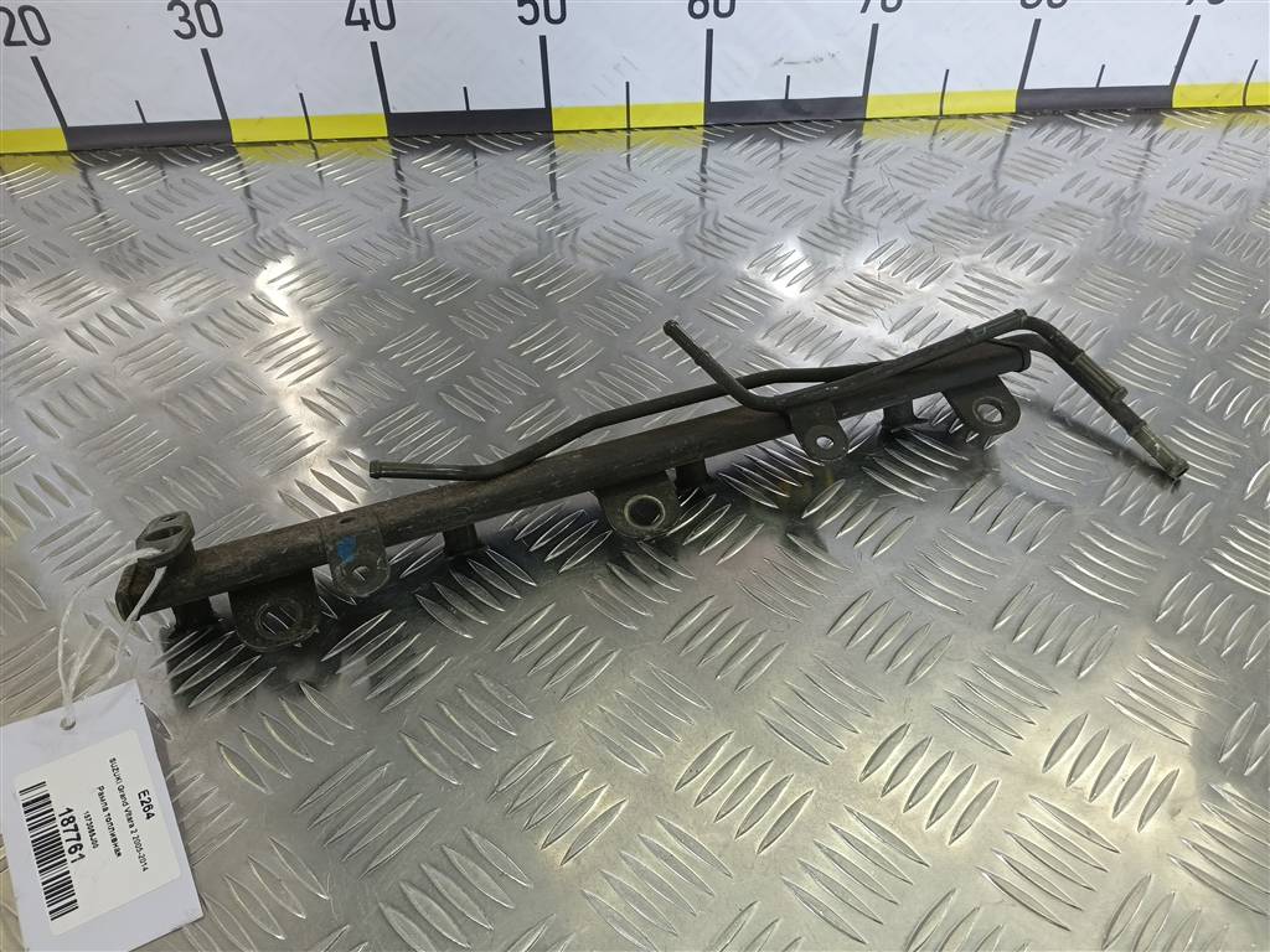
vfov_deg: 51.4
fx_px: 991
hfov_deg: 65.3
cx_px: 635
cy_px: 476
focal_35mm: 27
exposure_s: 1/100
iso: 114
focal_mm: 4.11
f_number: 1.6
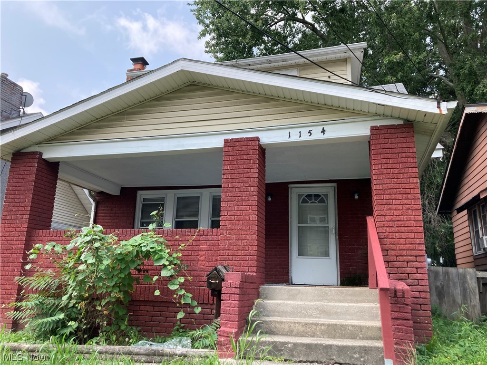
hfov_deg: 63.4
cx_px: 244
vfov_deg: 49.7
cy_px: 182
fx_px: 394
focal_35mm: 28
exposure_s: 1/665
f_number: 1.8
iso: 20
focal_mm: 3.99
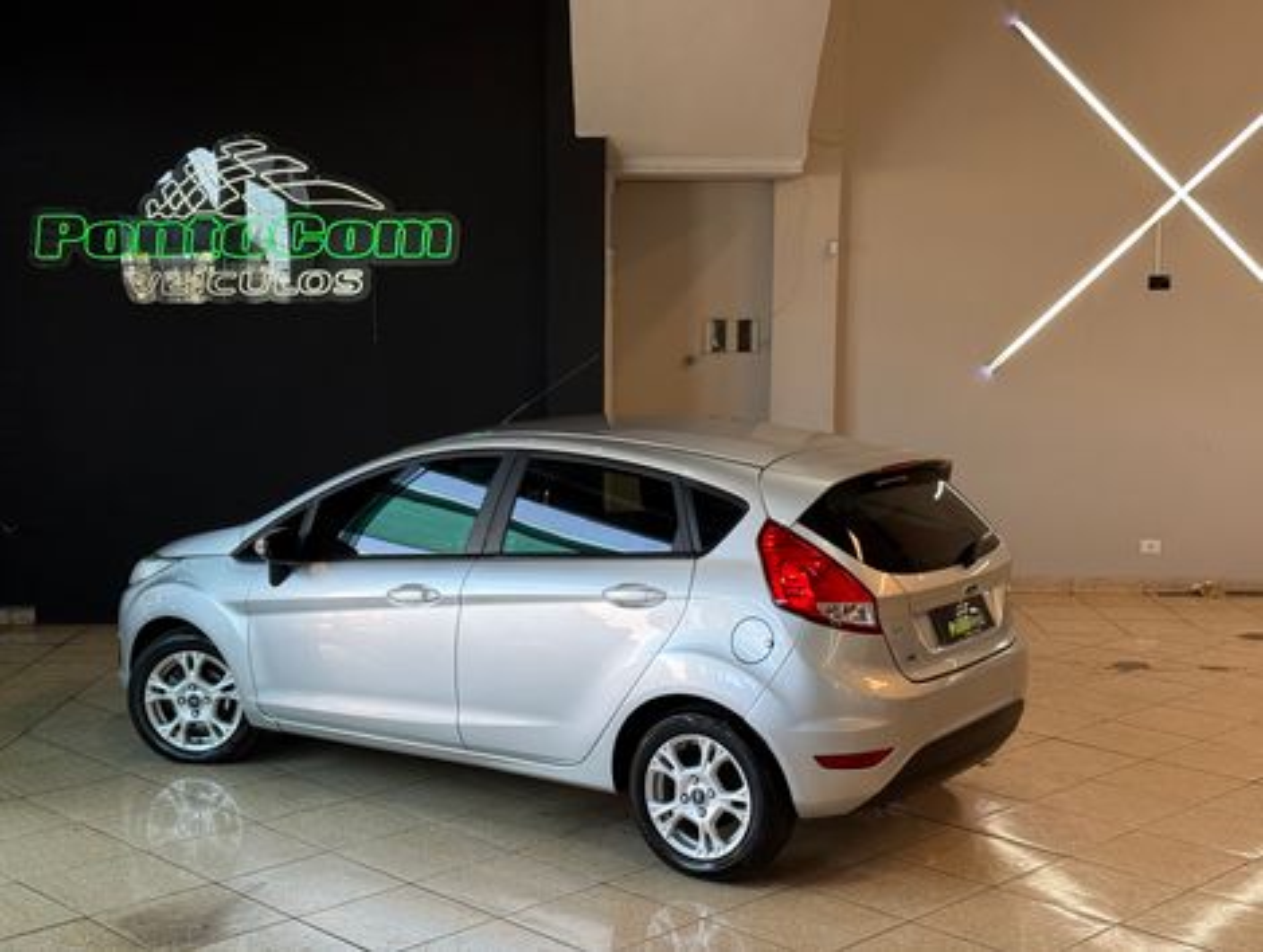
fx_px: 1754
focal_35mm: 48
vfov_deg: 30.3
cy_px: 476
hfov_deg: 39.6
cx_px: 632
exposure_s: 1/120
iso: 100
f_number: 1.78
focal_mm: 6.76
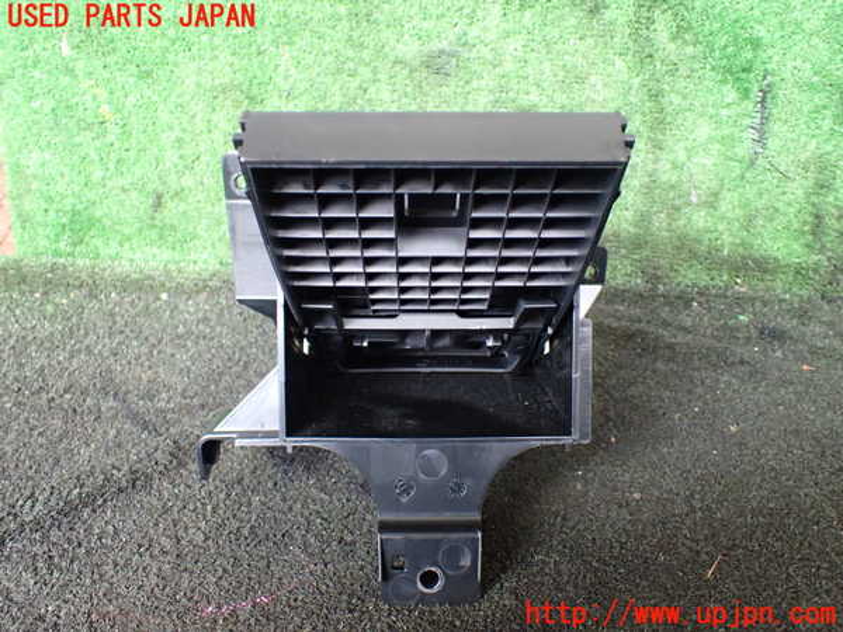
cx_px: 422
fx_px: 731
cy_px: 316
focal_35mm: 30
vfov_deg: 46.8
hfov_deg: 60.0
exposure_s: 1/30
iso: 800
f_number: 2.3
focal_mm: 5.4
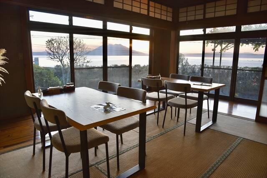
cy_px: 89
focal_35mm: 24
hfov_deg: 73.7
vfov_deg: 53.2
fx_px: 178
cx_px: 134
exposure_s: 1/125
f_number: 5.6
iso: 400
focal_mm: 24
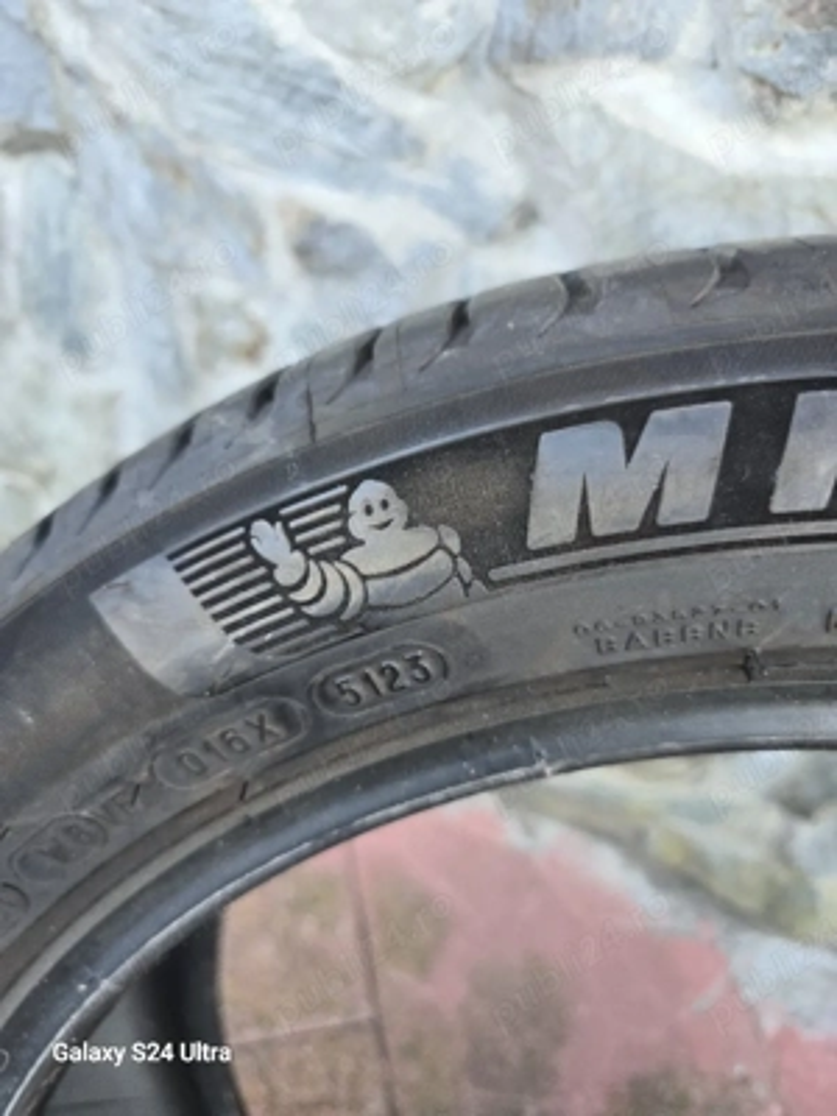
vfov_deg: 73.9
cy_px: 558
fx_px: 742
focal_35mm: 23
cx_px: 418
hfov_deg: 58.9
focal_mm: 6.3
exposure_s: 1/182
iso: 160
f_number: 1.7
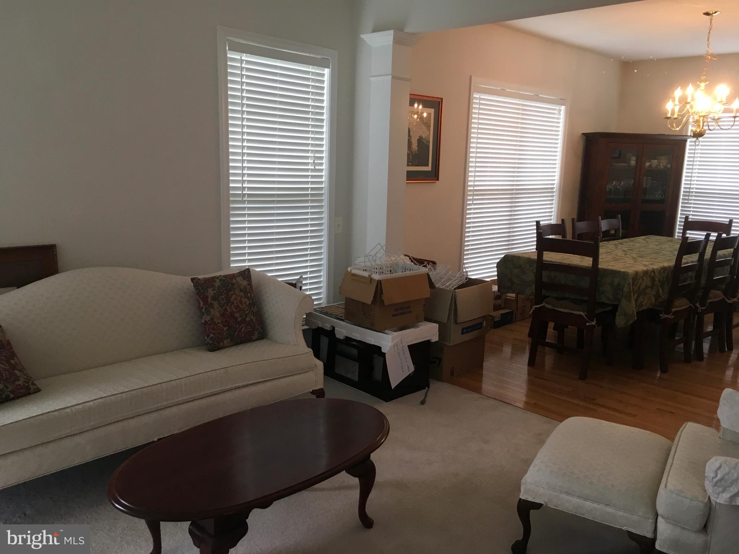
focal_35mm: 29
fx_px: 619
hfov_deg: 61.7
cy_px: 277
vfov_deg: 48.2
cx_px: 370
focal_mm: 4.15
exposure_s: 1/30
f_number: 2.2
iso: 40
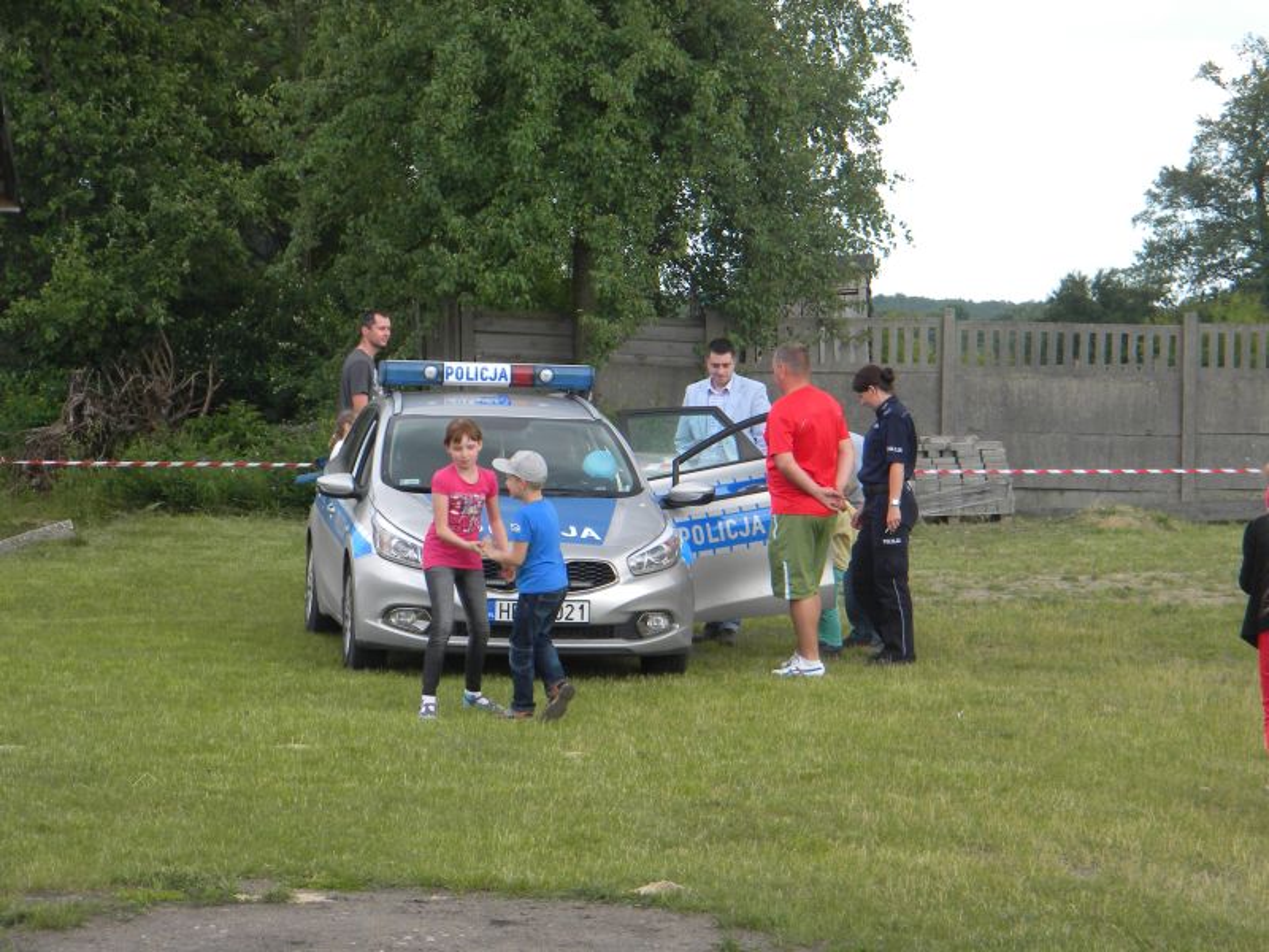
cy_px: 476
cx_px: 634
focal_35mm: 105
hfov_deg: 18.7
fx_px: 3849
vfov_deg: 14.1
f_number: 4.7
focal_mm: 19
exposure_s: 1/162
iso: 80
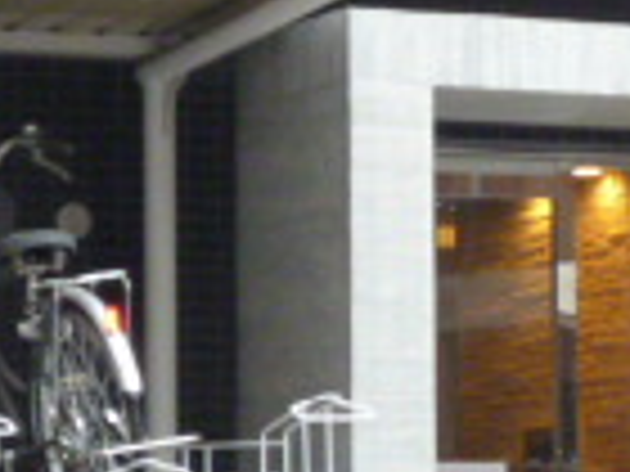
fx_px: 4659
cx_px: 1040
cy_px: 270
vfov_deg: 5.8
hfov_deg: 7.6
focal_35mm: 256
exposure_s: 1/60
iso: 500
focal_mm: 10
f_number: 4.4
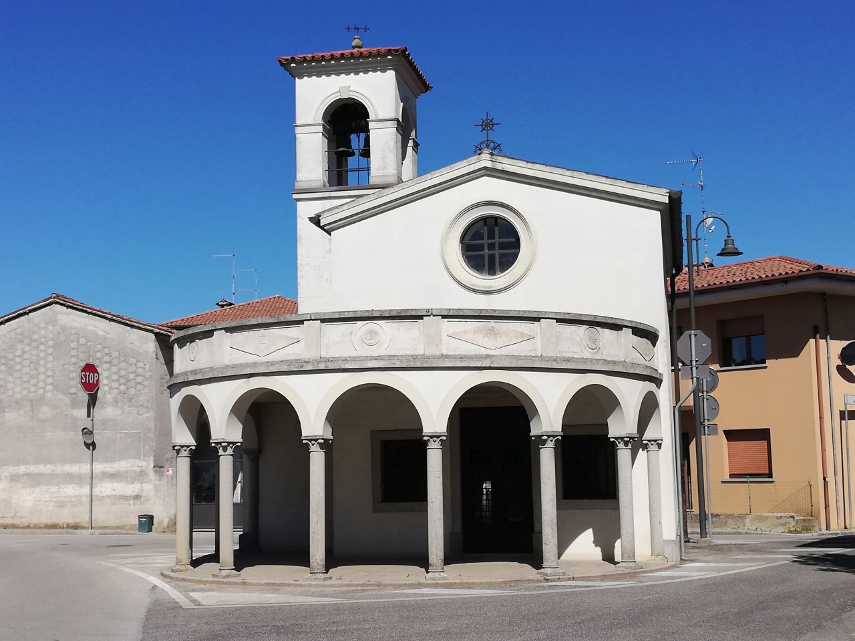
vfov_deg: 29.1
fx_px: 1235
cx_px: 428
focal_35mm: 50
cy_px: 320
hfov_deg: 38.2
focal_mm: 3.81
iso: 50
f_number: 2.2
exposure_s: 1/2045
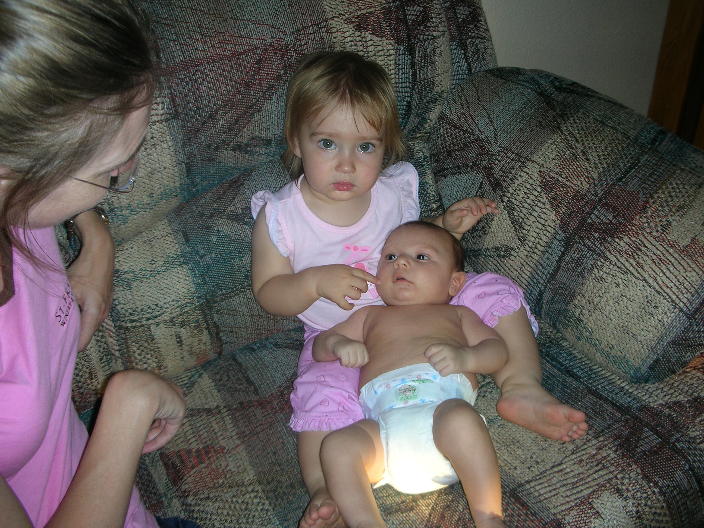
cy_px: 264
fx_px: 712
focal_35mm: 35
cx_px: 352
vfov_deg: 40.7
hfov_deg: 52.6
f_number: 3
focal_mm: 5.8
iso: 50
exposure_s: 1/60.1
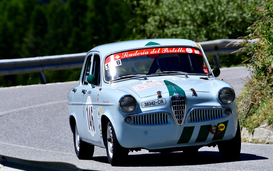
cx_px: 137
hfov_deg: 3.8
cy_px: 90
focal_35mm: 553
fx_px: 4115
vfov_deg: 2.4
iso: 400
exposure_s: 1/2000
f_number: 7.1
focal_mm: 360
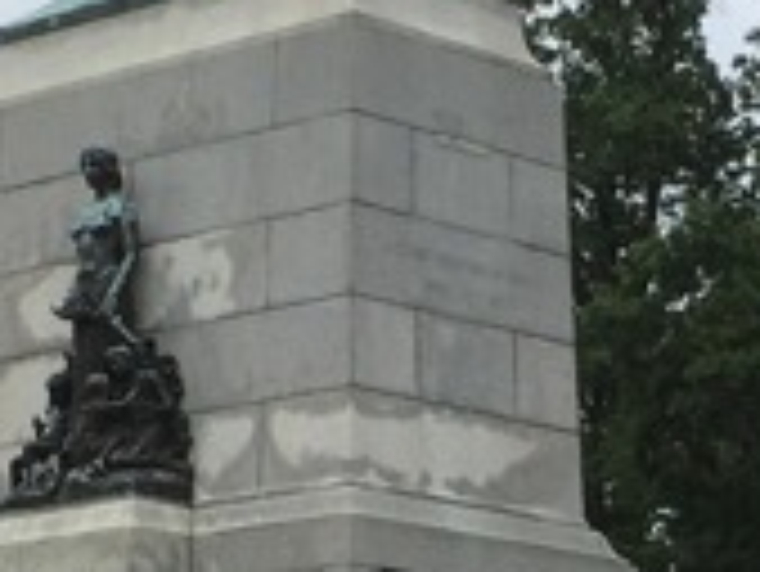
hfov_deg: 10.7
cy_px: 689
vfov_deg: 8.0
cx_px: 594
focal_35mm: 185
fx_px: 4065
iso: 25
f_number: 2.2
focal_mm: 4.15
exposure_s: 1/1166
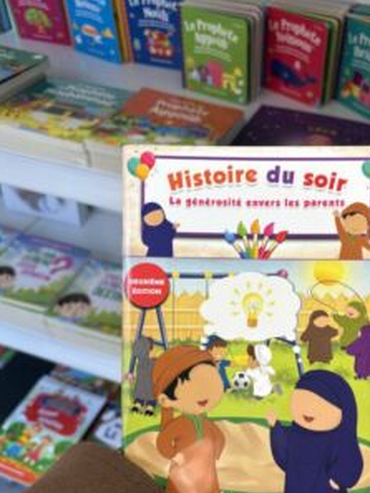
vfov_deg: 52.2
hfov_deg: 40.3
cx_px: 244
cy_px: 300
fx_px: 498
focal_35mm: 35
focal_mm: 5.96
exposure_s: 1/100
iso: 64
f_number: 1.6
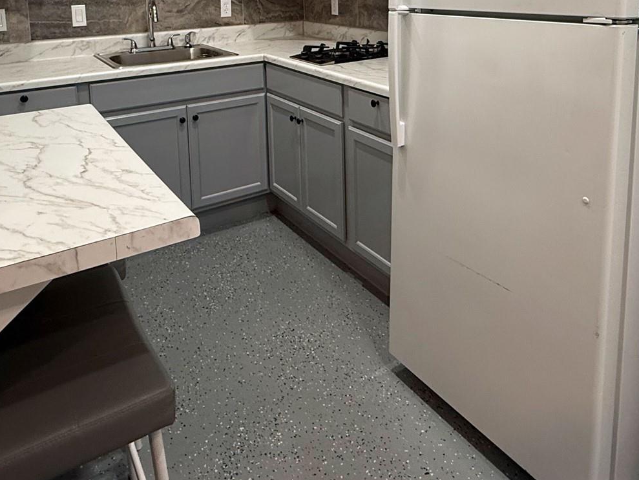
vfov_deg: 43.6
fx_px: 535
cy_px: 39
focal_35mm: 29
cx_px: 335
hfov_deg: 61.6
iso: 160
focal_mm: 2.22
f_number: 2.2
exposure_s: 1/60
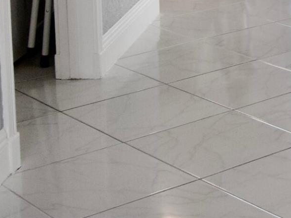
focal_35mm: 127
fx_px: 1067
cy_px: -183
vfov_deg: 10.9
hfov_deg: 14.5
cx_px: 438
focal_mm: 12
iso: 200
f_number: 3.5
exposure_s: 1/60
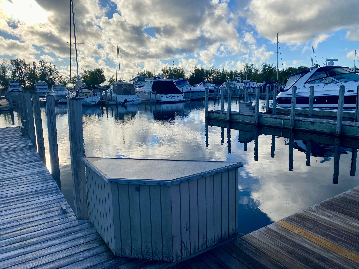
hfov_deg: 67.3
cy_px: 134
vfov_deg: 53.1
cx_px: 180
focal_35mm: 26
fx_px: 270
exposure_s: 1/4115
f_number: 1.8
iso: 32
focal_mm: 4.25
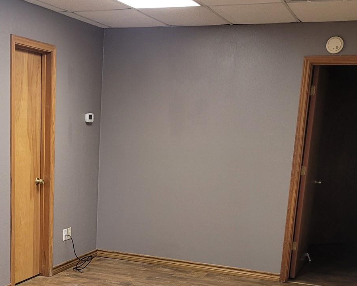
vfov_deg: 25.3
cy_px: 269
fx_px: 613
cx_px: 100
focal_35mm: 58
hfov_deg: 32.0
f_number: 1.8
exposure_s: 1/60
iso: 200
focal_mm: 5.4
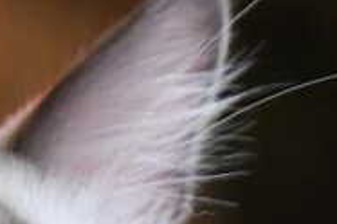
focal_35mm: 675
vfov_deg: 2.0
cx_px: -117
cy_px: 705
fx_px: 6308
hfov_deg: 3.1
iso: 5000
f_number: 4
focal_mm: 70
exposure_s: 1/125
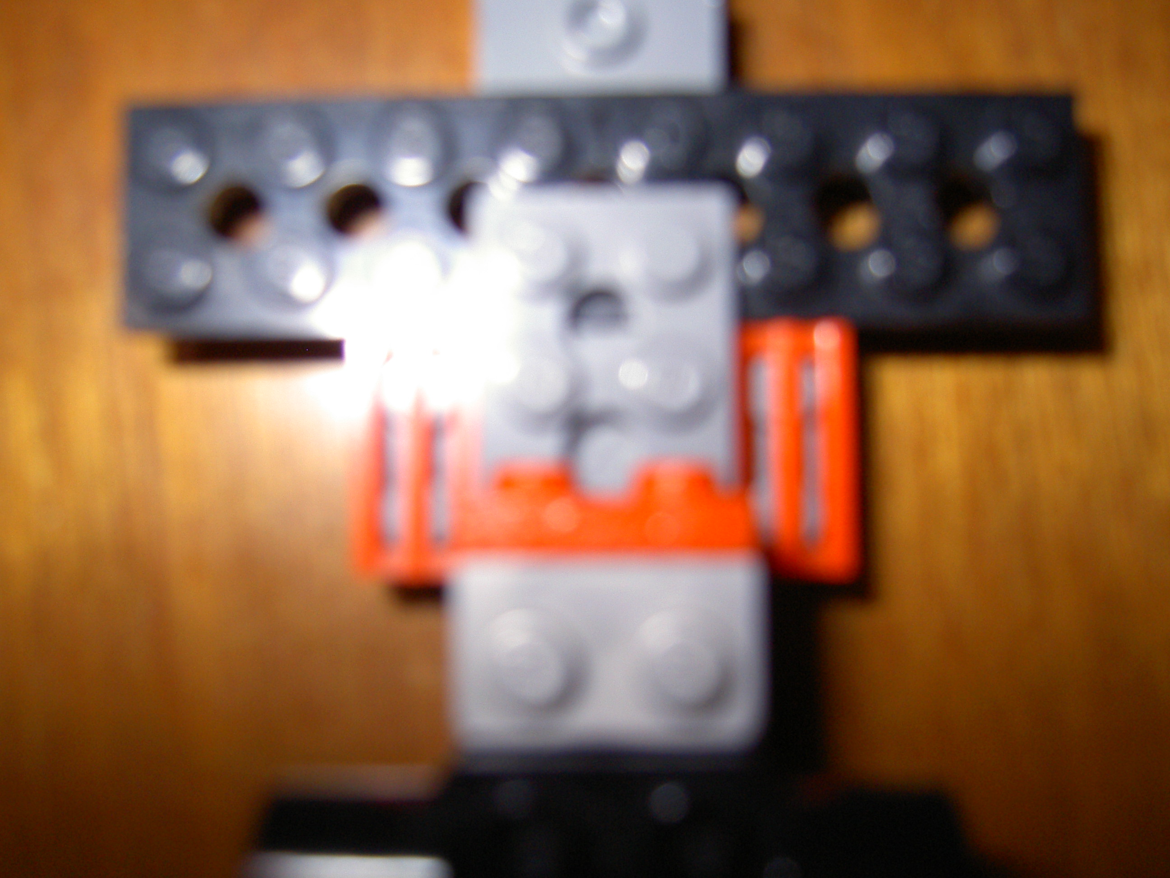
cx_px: 585
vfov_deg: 41.8
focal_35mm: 34
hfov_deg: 54.0
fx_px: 1149
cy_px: 439
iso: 100
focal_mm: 5.6
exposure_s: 1/60
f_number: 2.8
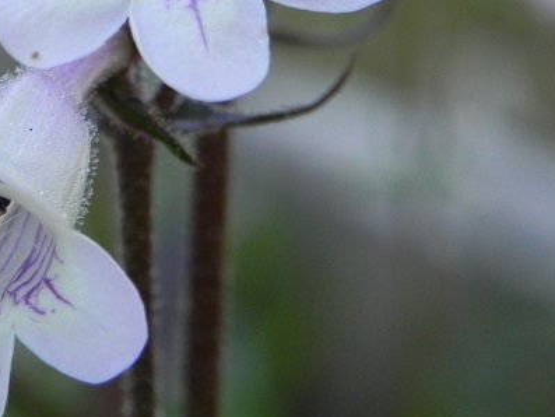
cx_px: 124
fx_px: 4250
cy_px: 36
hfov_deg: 7.5
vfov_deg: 5.6
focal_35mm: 265
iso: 281
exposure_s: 1/125
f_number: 4
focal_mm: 20.8
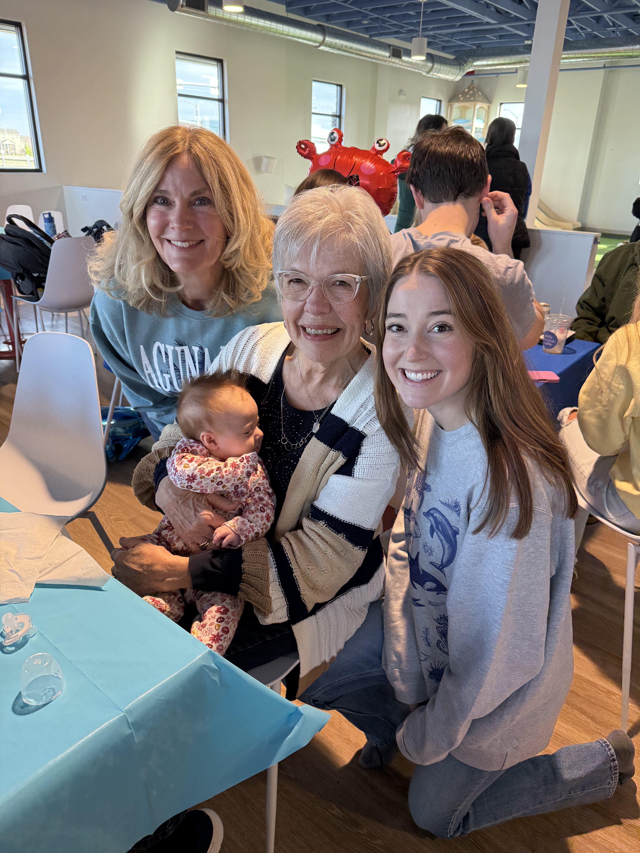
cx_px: 320
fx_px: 592
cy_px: 426
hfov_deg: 56.8
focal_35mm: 24
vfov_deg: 71.6
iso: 200
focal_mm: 6.76
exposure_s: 1/134
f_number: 1.78
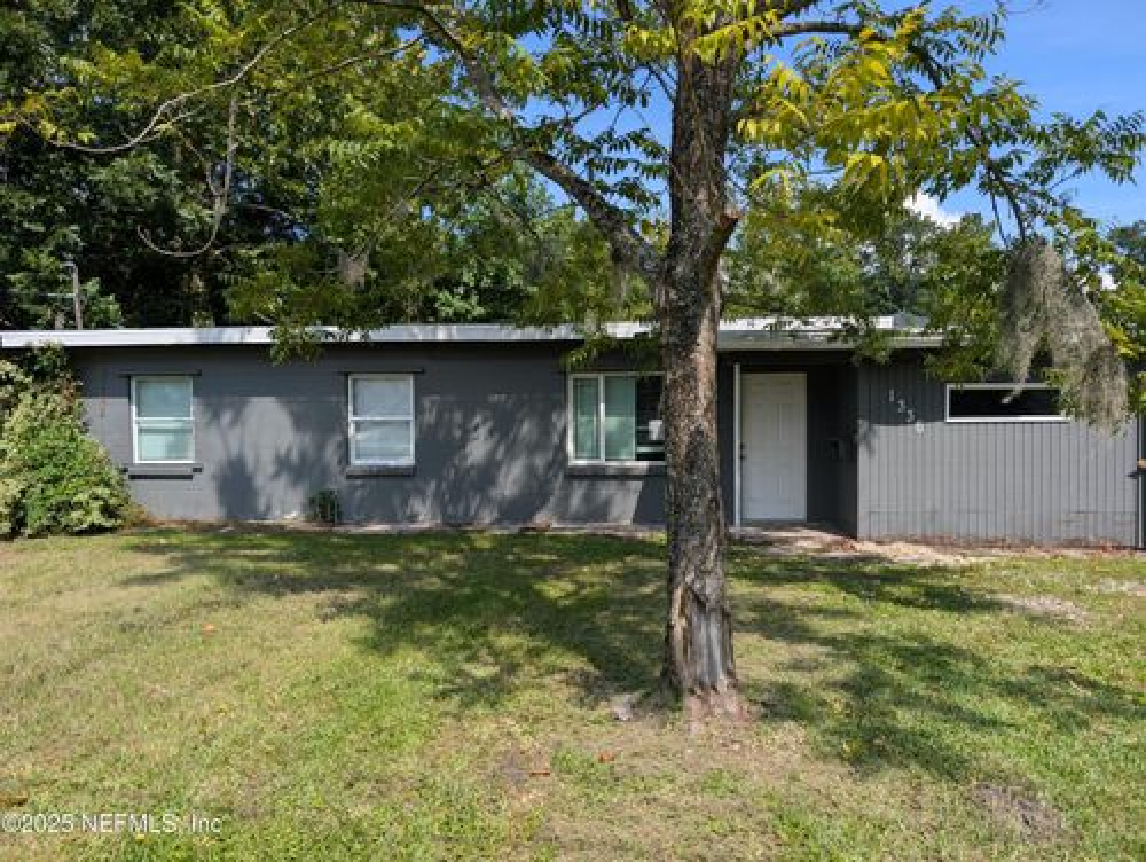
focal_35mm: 24
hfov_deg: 71.5
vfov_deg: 56.9
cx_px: 573
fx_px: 795
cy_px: 431
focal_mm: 6.9
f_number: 1.68
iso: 20
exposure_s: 1/912
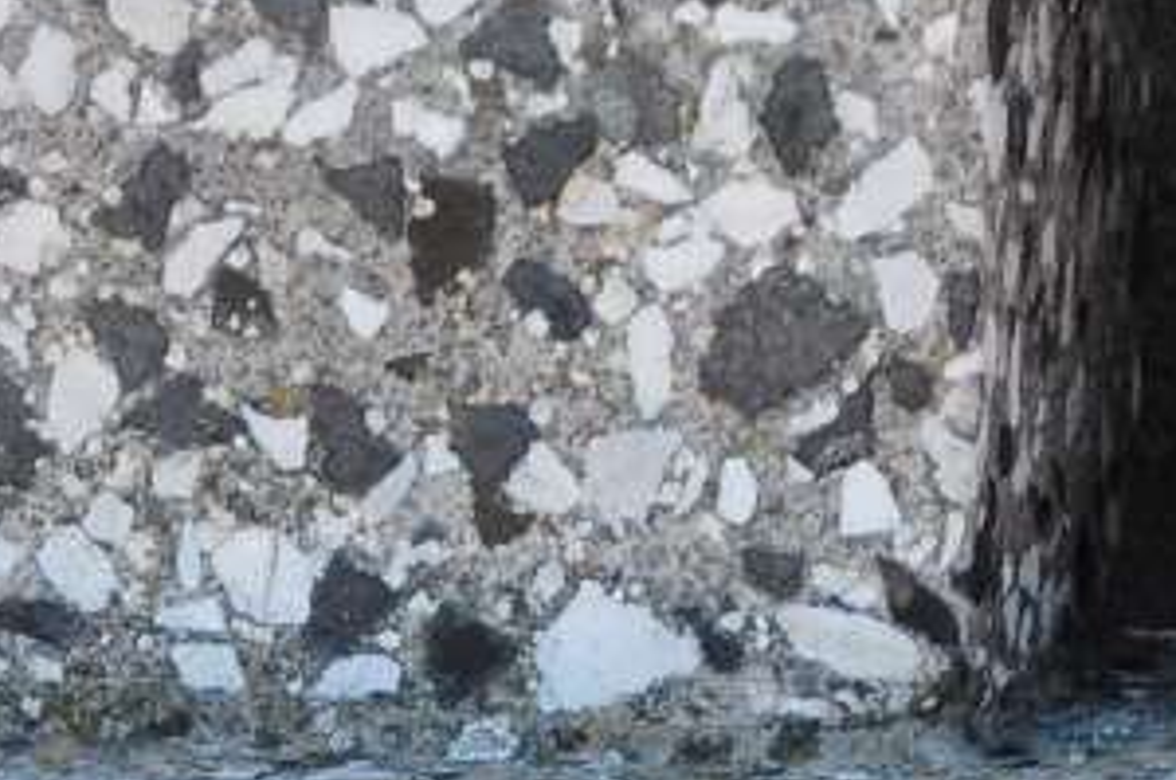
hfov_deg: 2.0
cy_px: 294
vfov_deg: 1.3
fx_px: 33252
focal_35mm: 1020
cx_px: 161
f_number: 7.1
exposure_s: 1/250
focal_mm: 95
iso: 320
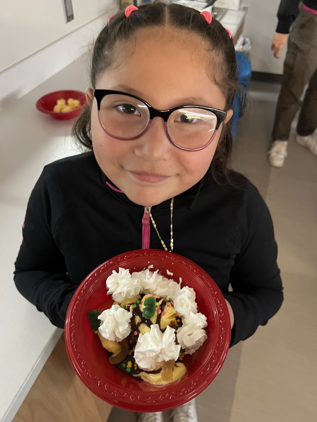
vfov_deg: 67.3
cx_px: 158
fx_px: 317
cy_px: 211
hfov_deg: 53.1
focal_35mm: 26
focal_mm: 5.7
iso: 400
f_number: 1.5
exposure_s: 1/40
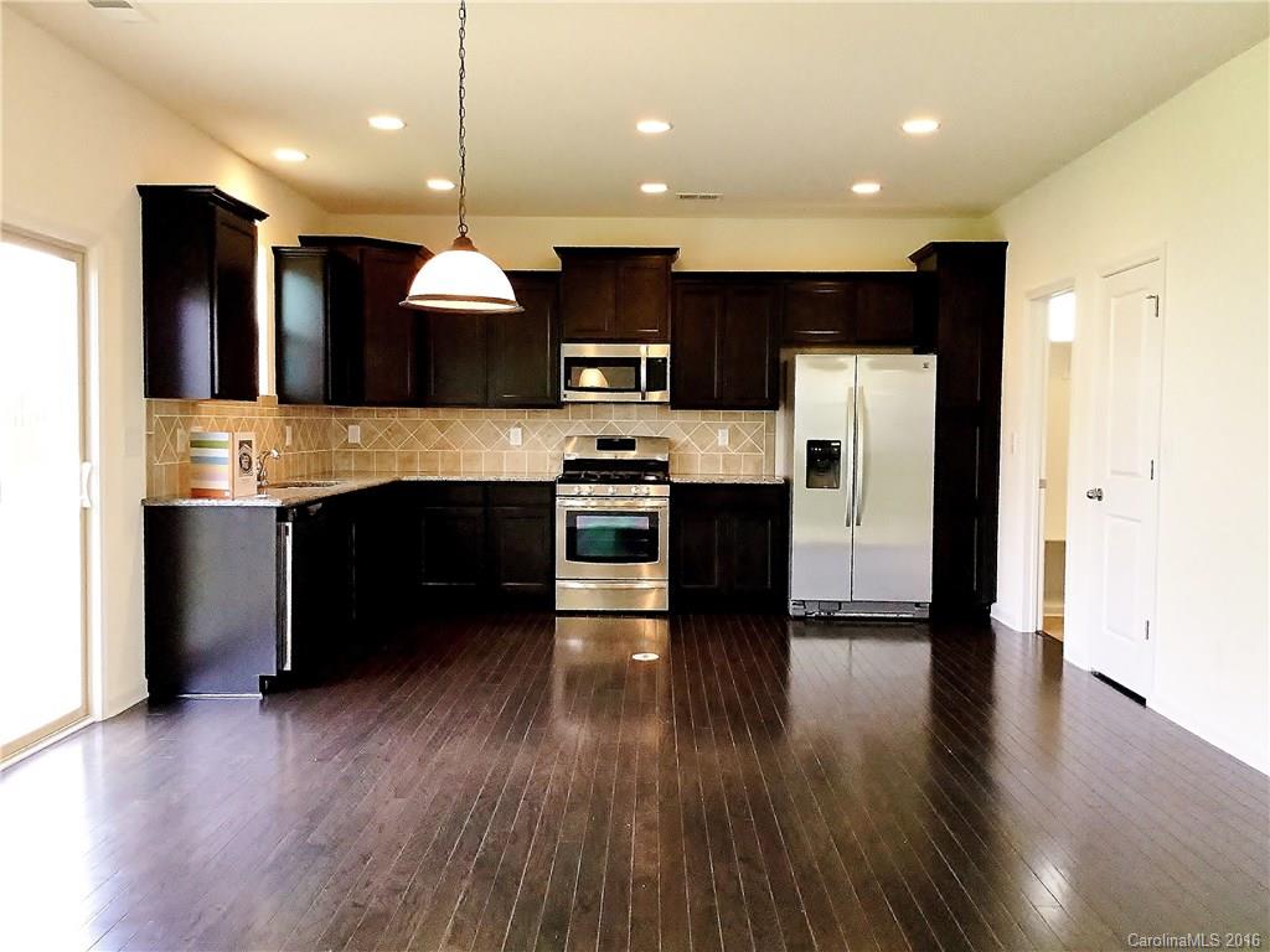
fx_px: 1137
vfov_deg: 45.4
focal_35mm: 31
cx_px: 635
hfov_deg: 58.4
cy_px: 476
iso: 125
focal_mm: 3.3
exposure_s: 1/30
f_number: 2.4
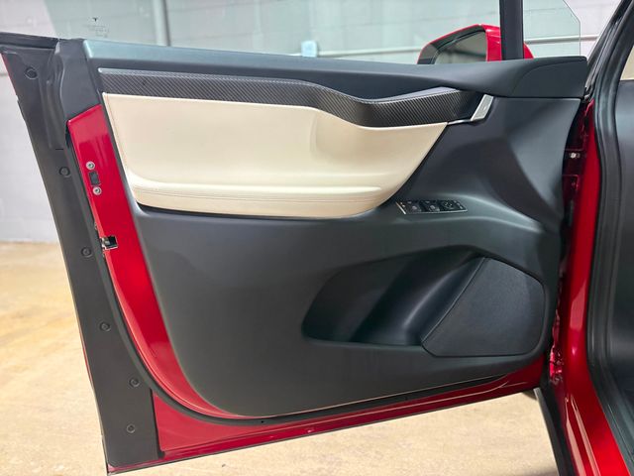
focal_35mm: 26
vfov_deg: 53.1
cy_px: 238
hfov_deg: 67.3
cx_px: 317
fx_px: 476
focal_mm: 5.96
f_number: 1.6
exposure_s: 1/60
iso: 320
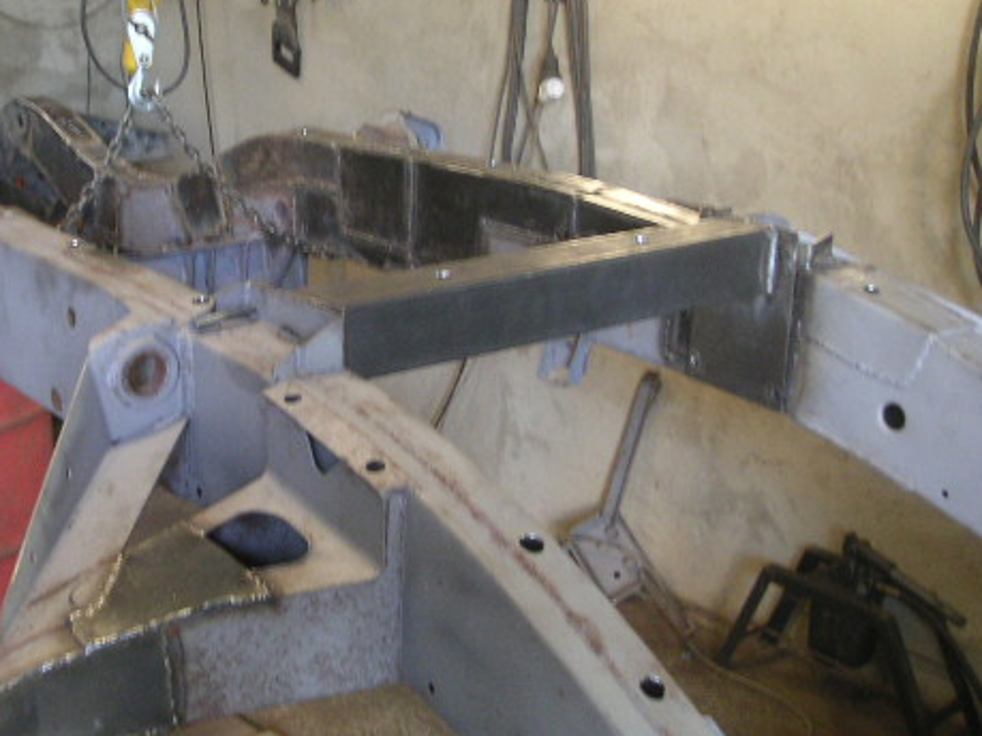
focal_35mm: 53
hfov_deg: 35.8
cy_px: 293
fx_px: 1503
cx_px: 325
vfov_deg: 27.5
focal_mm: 6
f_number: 2.8
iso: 100
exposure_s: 1/6
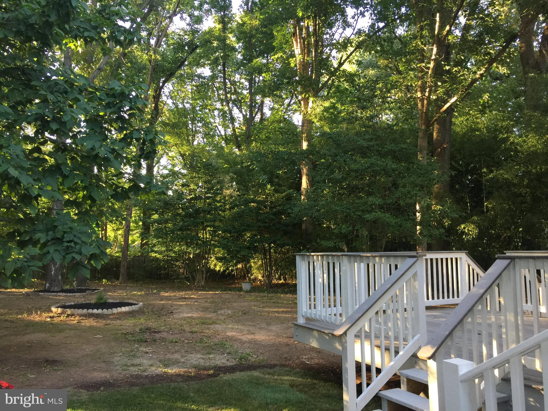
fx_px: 459
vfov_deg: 48.2
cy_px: 206
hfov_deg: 61.7
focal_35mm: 29
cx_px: 274
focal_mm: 4.15
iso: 40
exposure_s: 1/30
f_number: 2.2
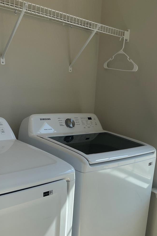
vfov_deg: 45.4
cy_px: 166
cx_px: 112
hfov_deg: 31.5
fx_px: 275
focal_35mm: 42
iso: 32
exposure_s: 1/666
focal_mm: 4.2
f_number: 1.6
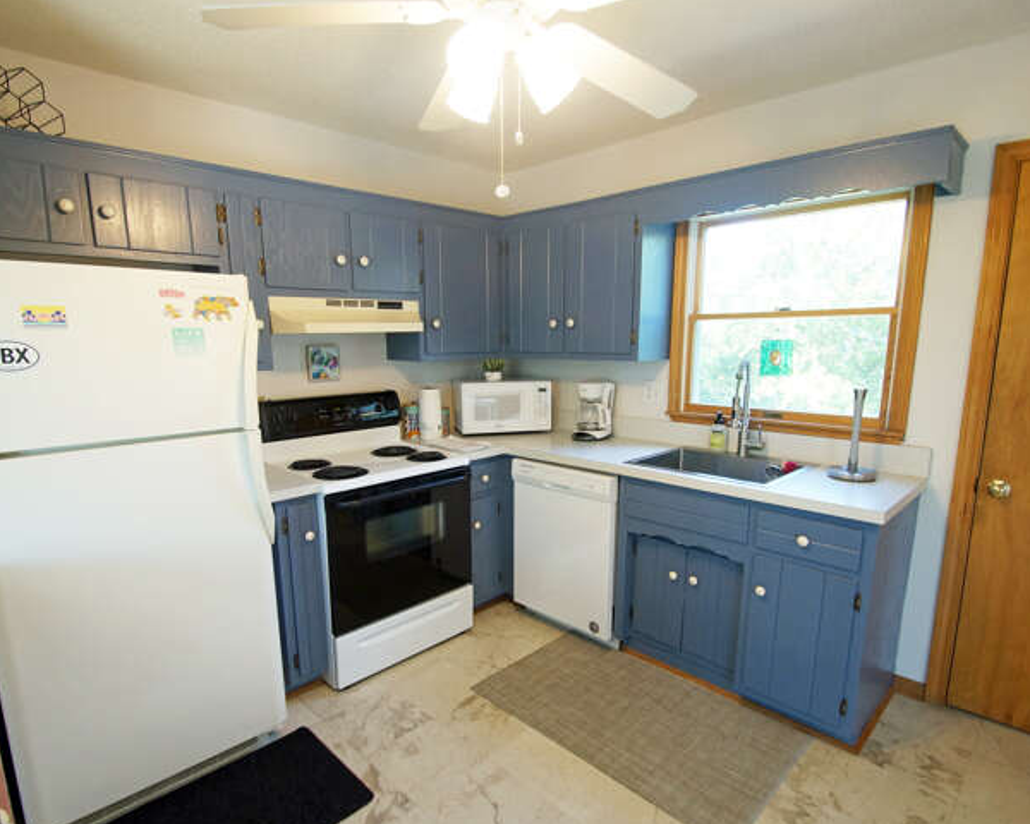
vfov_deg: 73.8
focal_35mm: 18
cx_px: 505
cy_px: 433
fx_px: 549
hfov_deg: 86.4
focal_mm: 10
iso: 500
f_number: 4
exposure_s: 1/60
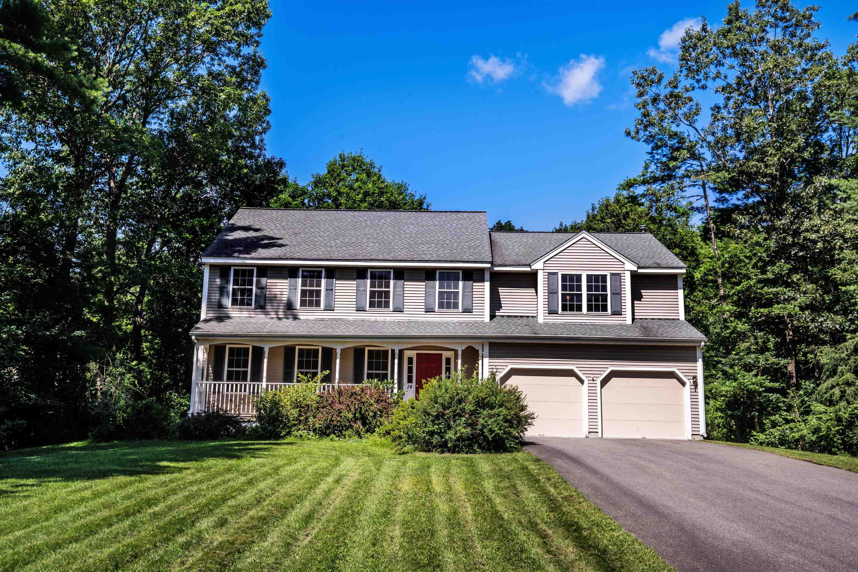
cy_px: 286
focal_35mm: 35
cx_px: 429
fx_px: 834
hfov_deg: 54.4
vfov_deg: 37.9
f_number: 10
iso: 100
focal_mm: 35
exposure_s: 1/50
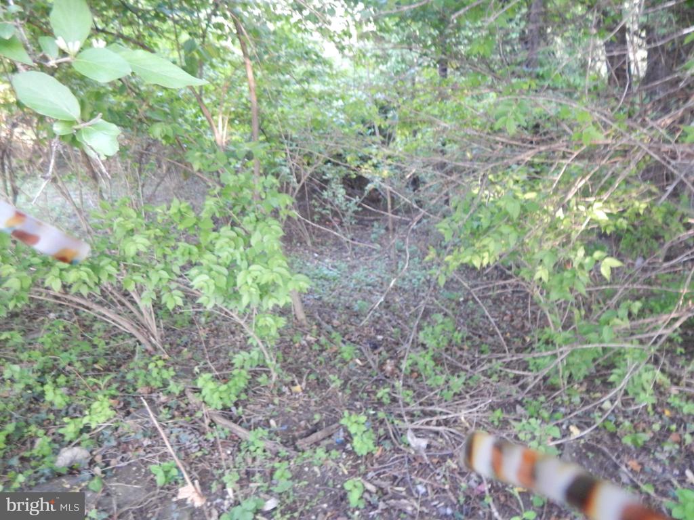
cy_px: 260
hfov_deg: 76.4
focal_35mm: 22
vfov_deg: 61.1
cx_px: 347
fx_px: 441
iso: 320
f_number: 3
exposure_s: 1/30
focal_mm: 4
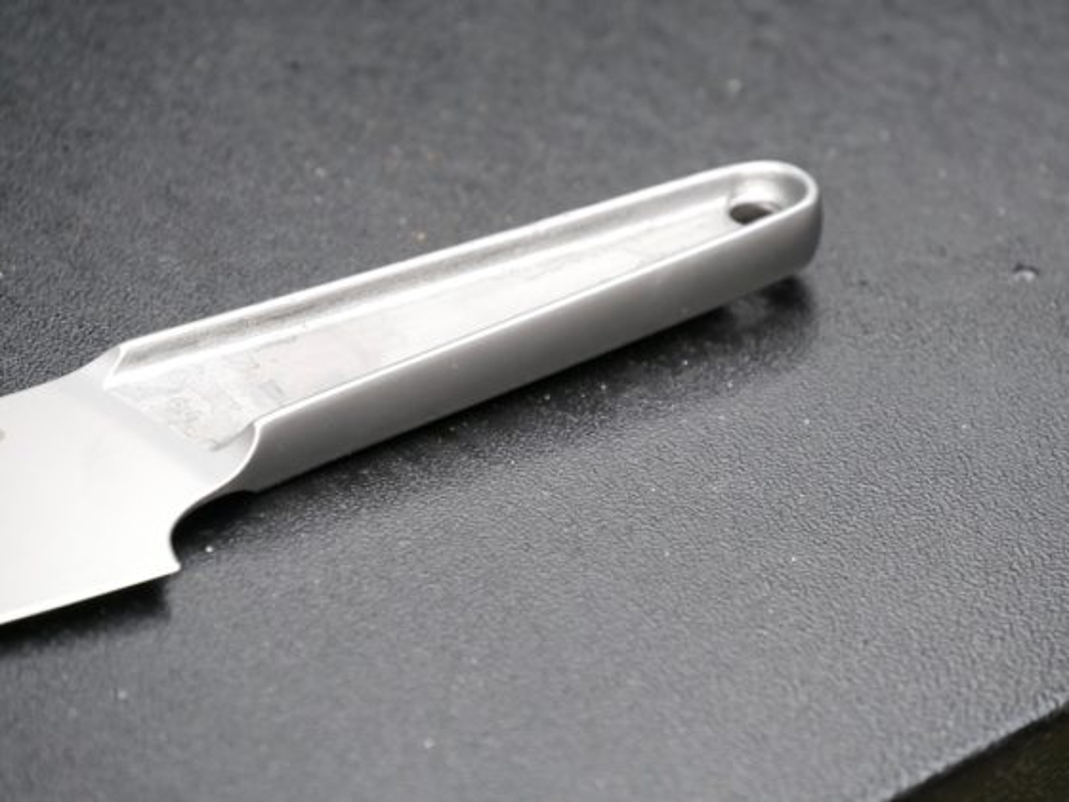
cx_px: 534
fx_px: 8647
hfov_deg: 7.1
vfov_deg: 5.3
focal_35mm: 280
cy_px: 401
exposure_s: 1/320
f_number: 5.6
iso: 1600
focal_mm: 140
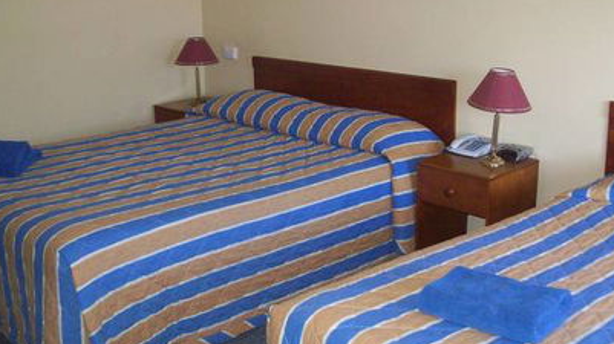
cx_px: 302
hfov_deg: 43.7
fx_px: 765
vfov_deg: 25.4
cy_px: 150
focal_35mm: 47
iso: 200
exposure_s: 1/64
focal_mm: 6
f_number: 2.7
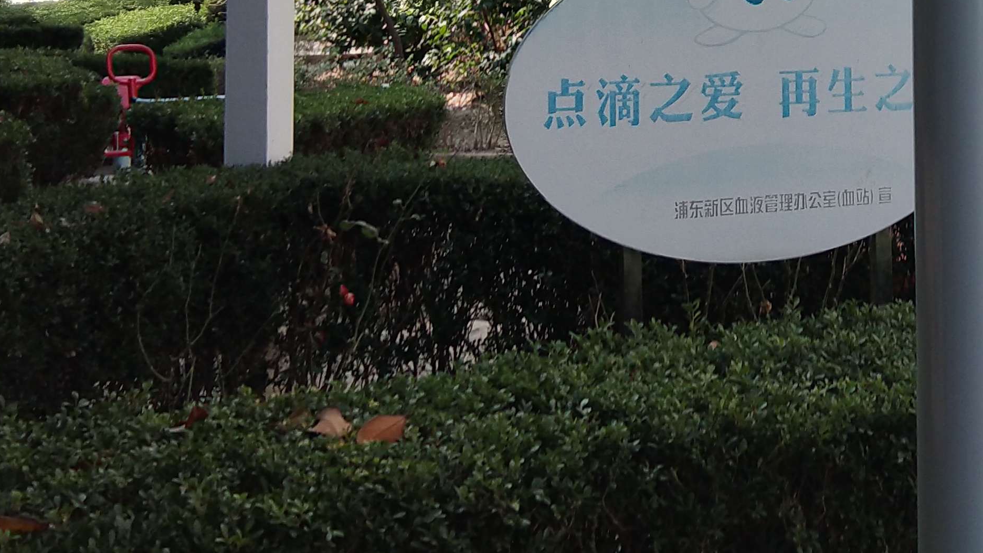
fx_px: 1955
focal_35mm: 75
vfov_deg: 15.5
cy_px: -110
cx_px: 893
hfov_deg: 27.2
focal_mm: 3.69
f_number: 2.2
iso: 50
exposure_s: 1/314
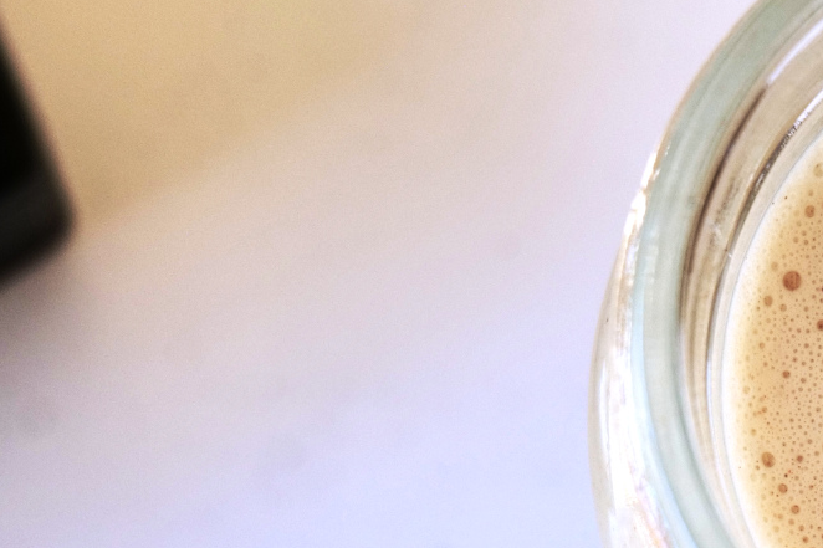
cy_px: 409
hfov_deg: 11.4
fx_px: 3977
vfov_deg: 7.9
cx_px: 1166
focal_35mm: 174
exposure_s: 1/80
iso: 800
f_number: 7.1
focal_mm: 60
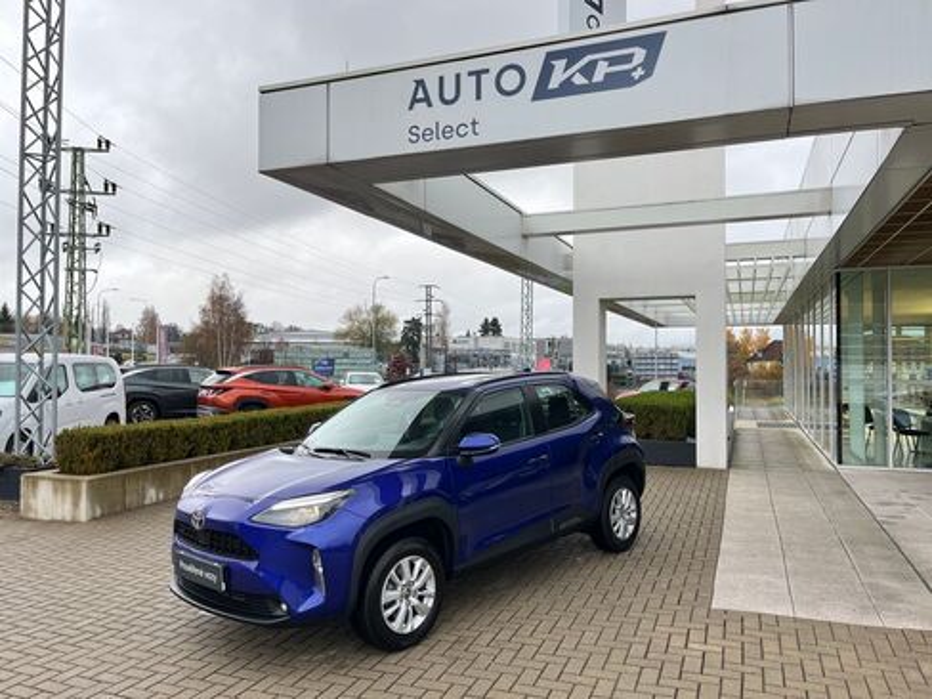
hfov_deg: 67.3
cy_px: 350
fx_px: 700
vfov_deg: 53.1
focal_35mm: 26
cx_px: 466
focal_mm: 5.1
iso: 80
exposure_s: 1/122
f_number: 1.6
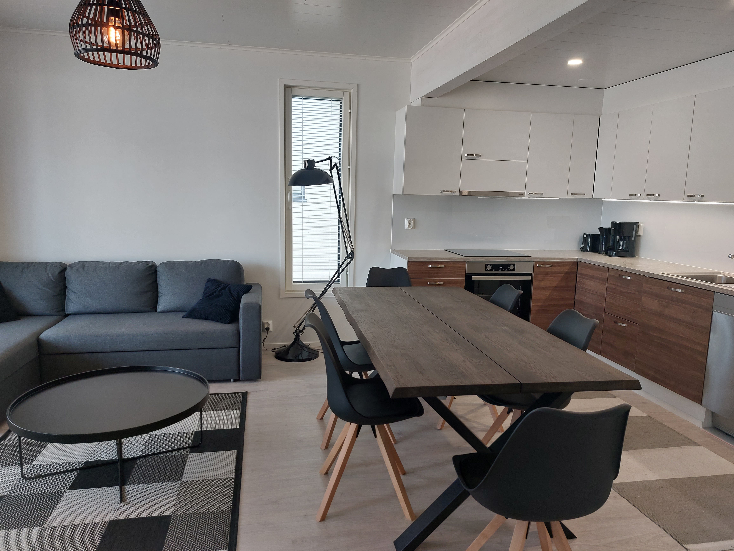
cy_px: 276
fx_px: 509
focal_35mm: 24
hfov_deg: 71.6
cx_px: 367
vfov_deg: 56.8
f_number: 1.8
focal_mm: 5.23
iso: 50
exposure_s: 1/50
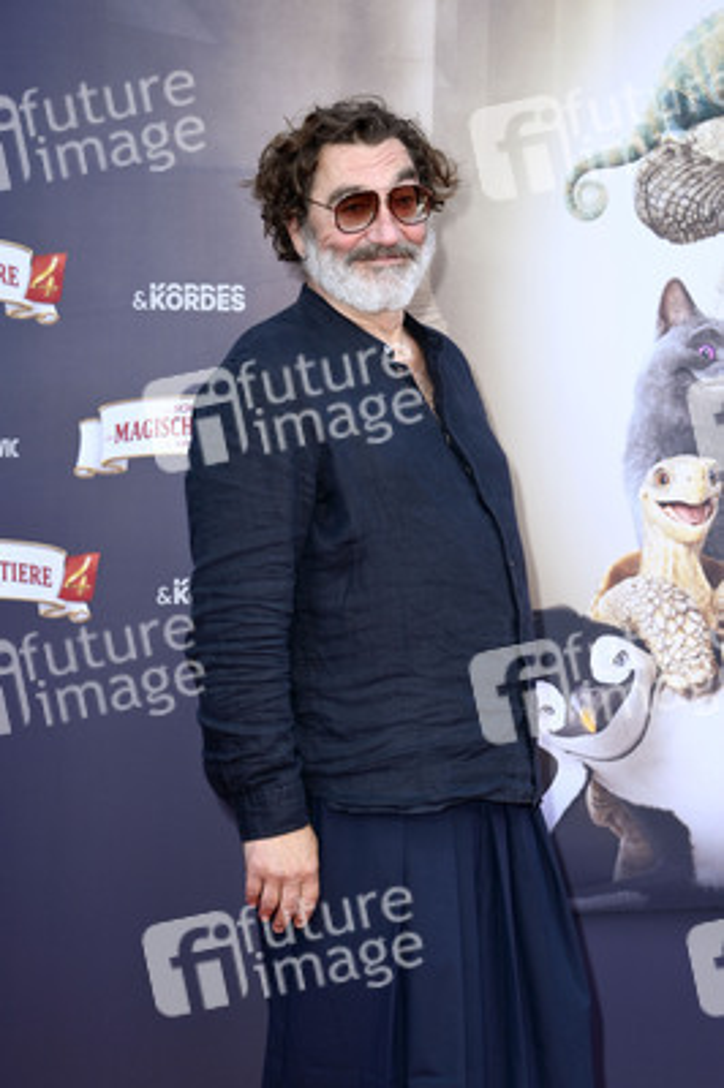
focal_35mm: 85
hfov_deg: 16.0
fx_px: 2568
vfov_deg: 23.9
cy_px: 544
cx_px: 362
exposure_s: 1/250
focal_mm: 85
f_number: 5.6
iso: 640
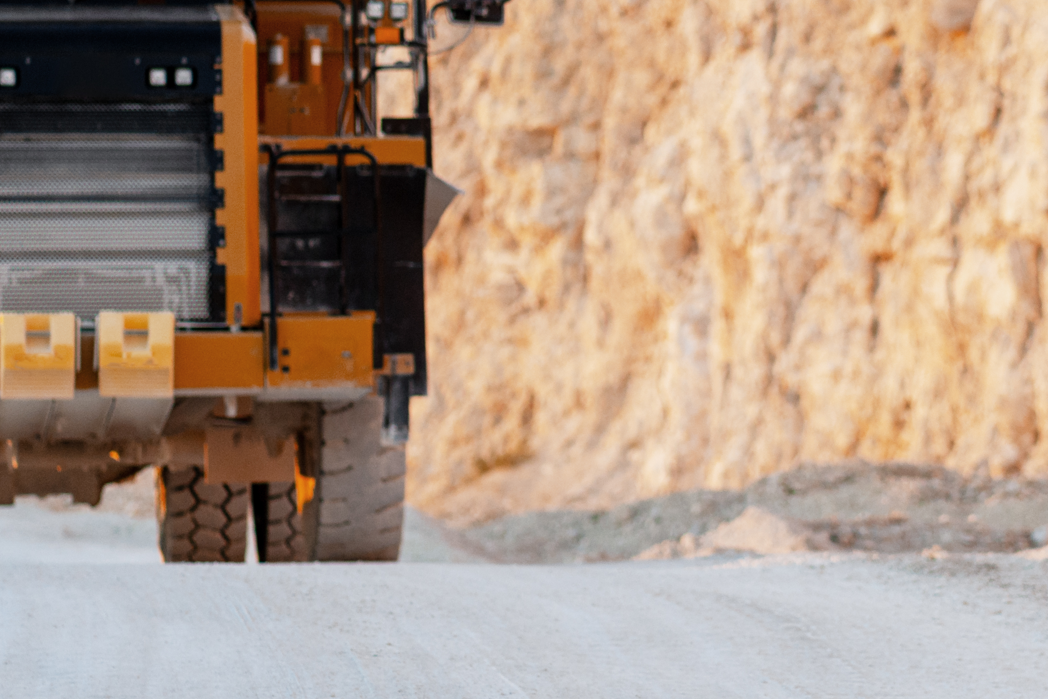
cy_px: 196
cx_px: 645
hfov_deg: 8.6
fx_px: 6987
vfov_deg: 5.7
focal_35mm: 240
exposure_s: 1/640
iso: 500
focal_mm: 85
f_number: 2
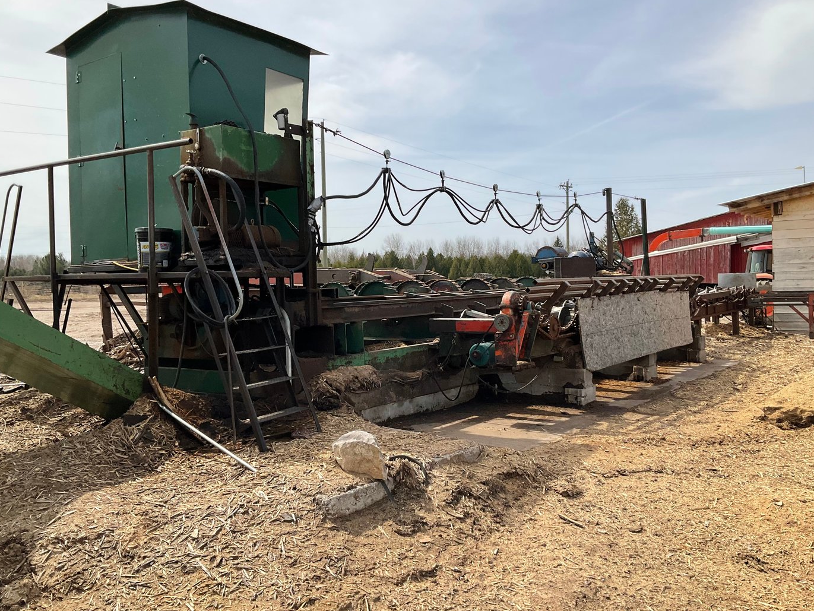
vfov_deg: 44.1
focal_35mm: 32
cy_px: 284
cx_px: 396
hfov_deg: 56.8
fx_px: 753
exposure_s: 1/2801
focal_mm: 3
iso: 25
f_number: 1.8
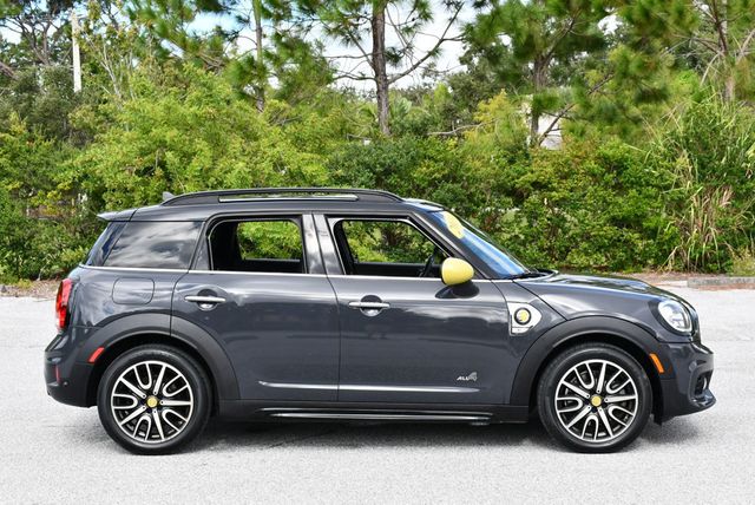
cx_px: 378
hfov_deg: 32.4
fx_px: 1301
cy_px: 252
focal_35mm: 62
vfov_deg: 22.0
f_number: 8
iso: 200
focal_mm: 31
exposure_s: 1/250
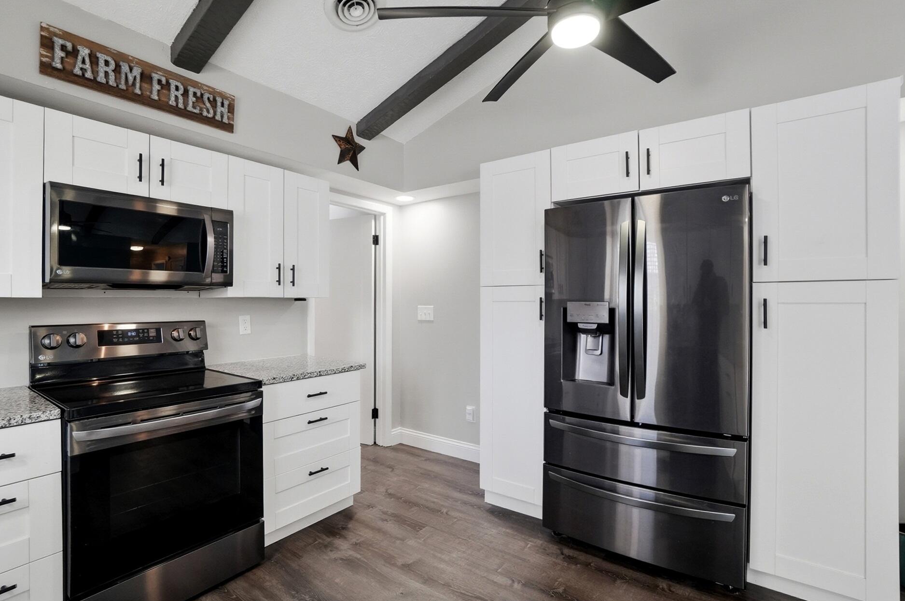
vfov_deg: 73.6
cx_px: 436
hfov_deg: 96.8
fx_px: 402
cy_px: 295
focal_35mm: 16
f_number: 4.5
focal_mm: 10
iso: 100
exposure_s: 1/200
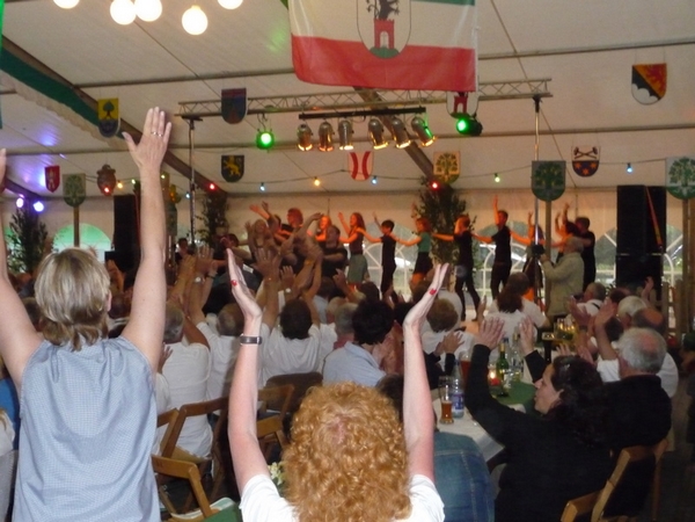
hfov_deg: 39.7
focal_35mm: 48
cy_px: 261
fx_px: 964
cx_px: 348
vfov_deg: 30.3
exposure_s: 1/30
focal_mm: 8
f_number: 4.2
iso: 800
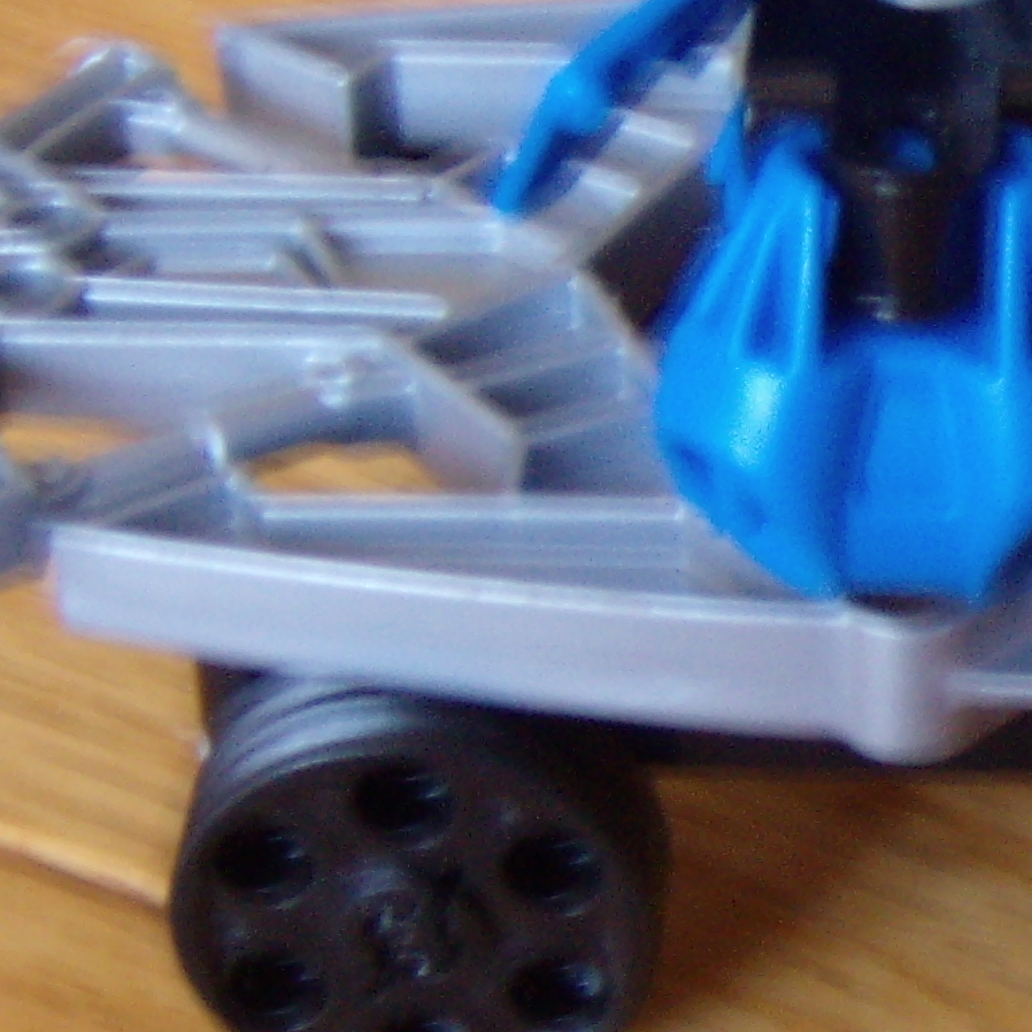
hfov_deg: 13.2
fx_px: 4149
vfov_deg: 14.2
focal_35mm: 123
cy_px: 560
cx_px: 1636
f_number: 3.5
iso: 100
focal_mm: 6.4
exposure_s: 1/4.39
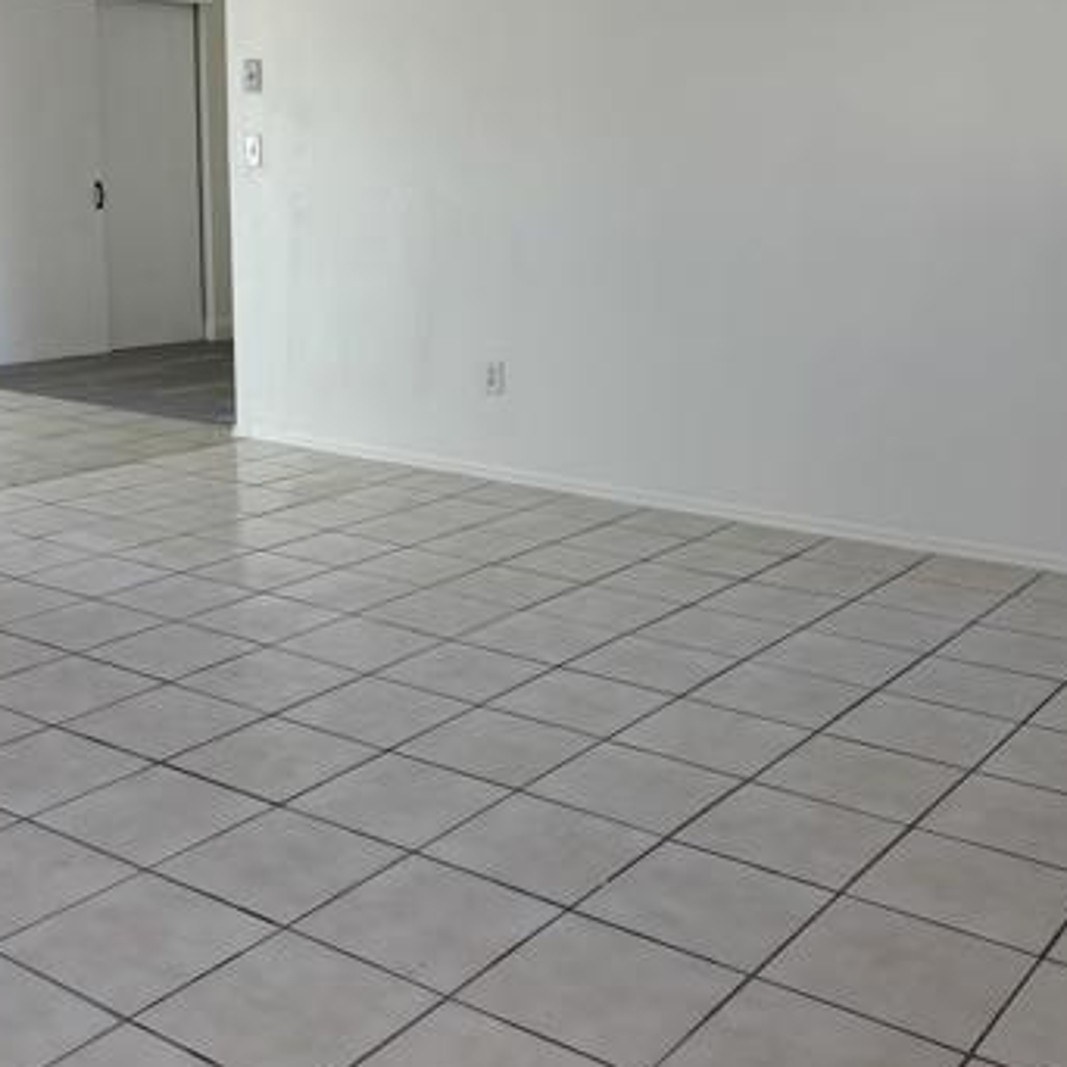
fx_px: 1500
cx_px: 462
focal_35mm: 43
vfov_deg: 39.1
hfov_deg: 39.1
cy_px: 487
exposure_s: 1/121
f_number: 1.6
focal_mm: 5.96
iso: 50
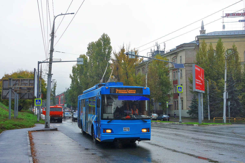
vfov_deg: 32.6
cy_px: 82
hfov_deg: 47.4
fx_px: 279
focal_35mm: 41
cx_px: 122
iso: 125
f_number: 4.5
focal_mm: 15.28
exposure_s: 1/500
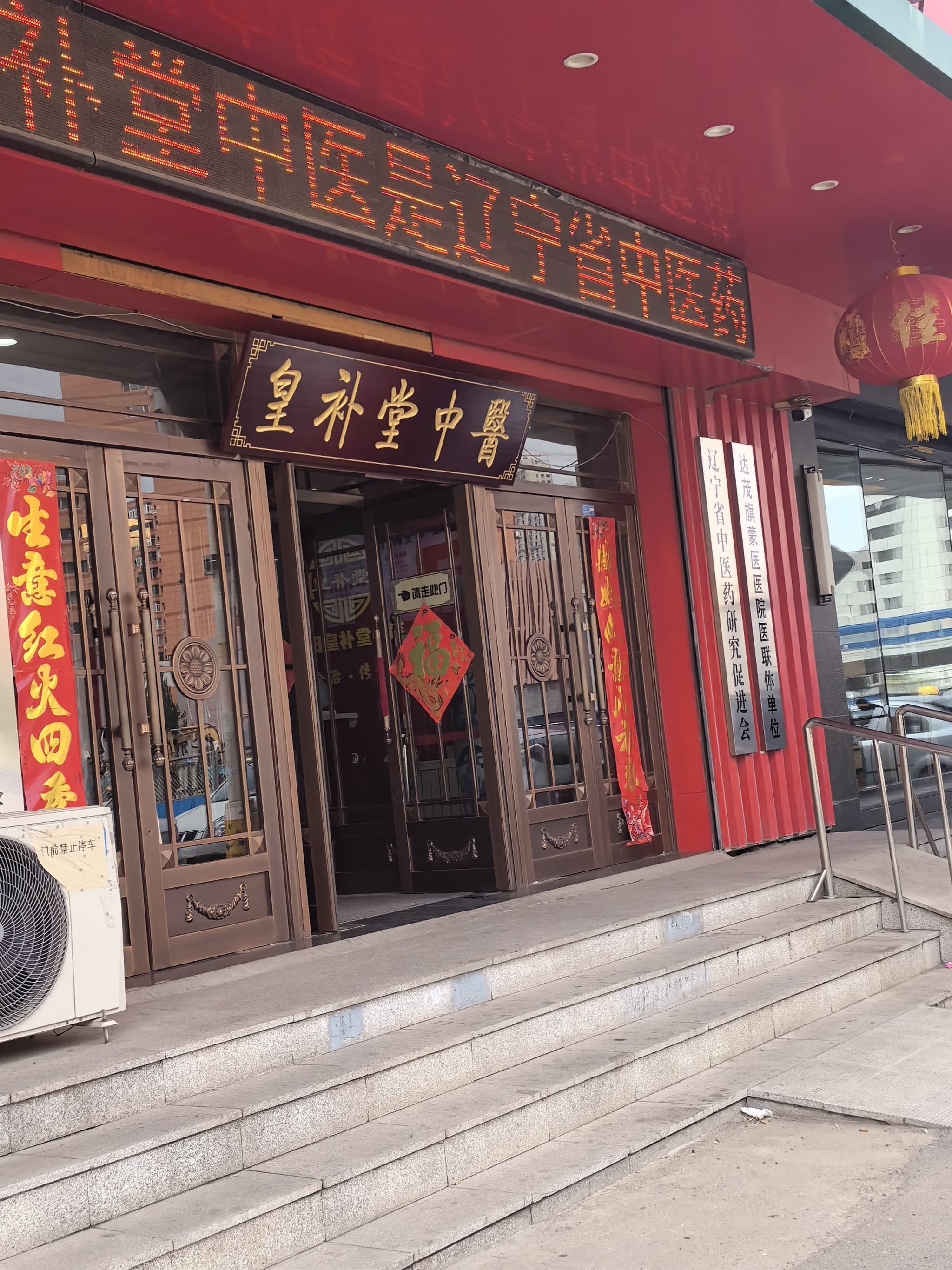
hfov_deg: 32.2
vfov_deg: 42.1
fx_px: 1650
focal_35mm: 45
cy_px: 635
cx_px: 476
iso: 80
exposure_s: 1/1000
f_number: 2
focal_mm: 5.75
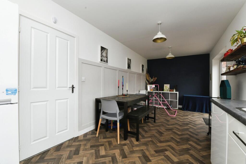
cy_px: 82
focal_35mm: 16
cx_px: 123
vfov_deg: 73.8
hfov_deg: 96.7
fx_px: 109
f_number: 11
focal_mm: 16
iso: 800
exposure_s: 1/60
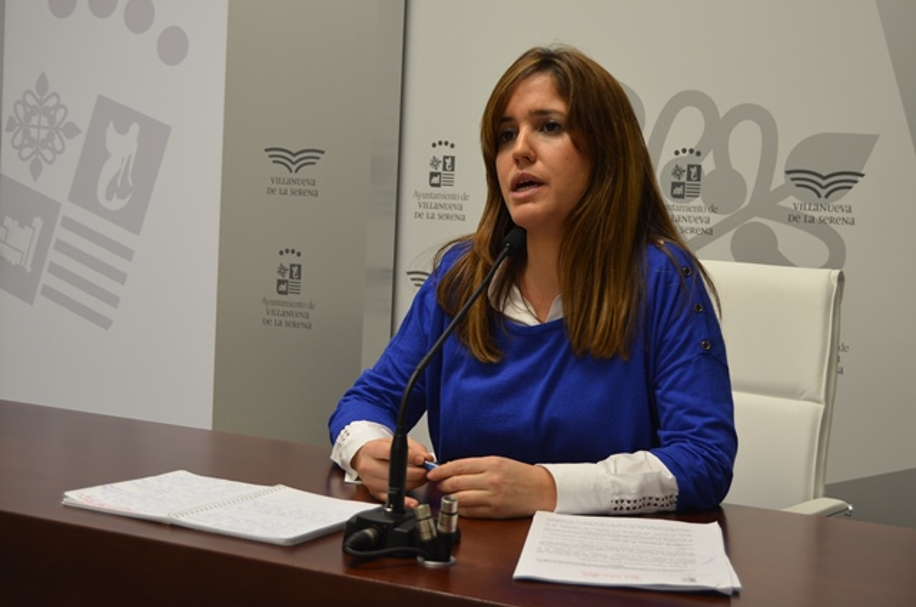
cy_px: 304
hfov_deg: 35.1
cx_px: 458
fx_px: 1447
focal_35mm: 57
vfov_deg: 23.7
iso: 500
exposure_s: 1/60
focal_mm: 38
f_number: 4.8
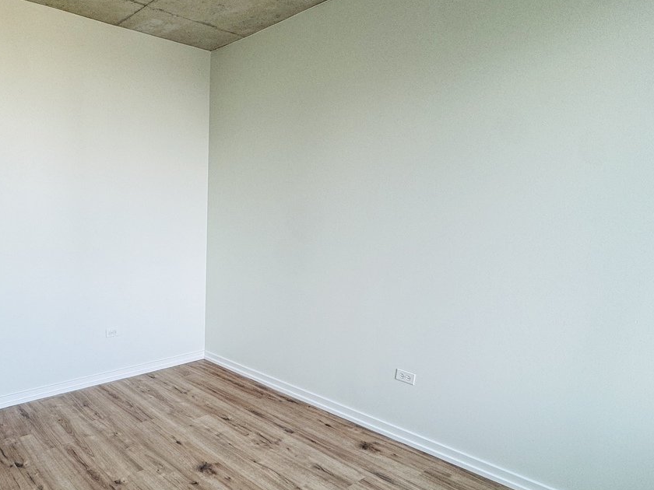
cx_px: 180
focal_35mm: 24
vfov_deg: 56.2
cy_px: 303
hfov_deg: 67.9
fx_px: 453
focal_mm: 2.22
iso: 80
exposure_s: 1/99
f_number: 2.2
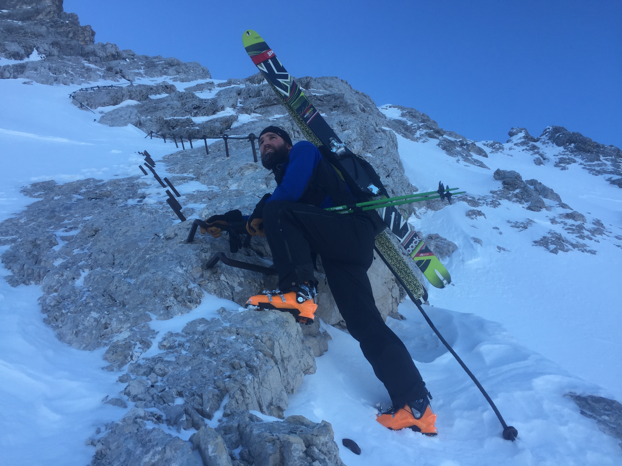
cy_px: 233
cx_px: 311
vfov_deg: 48.2
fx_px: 521
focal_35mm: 29
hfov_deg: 61.7
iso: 32
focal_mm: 4.15
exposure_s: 1/507
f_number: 2.2
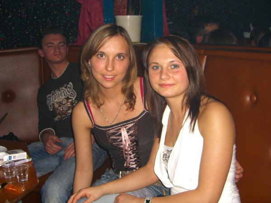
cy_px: 102
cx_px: 136
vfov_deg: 37.7
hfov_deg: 49.0
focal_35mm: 38
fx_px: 297
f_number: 2.8
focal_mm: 7.9
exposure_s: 1/60
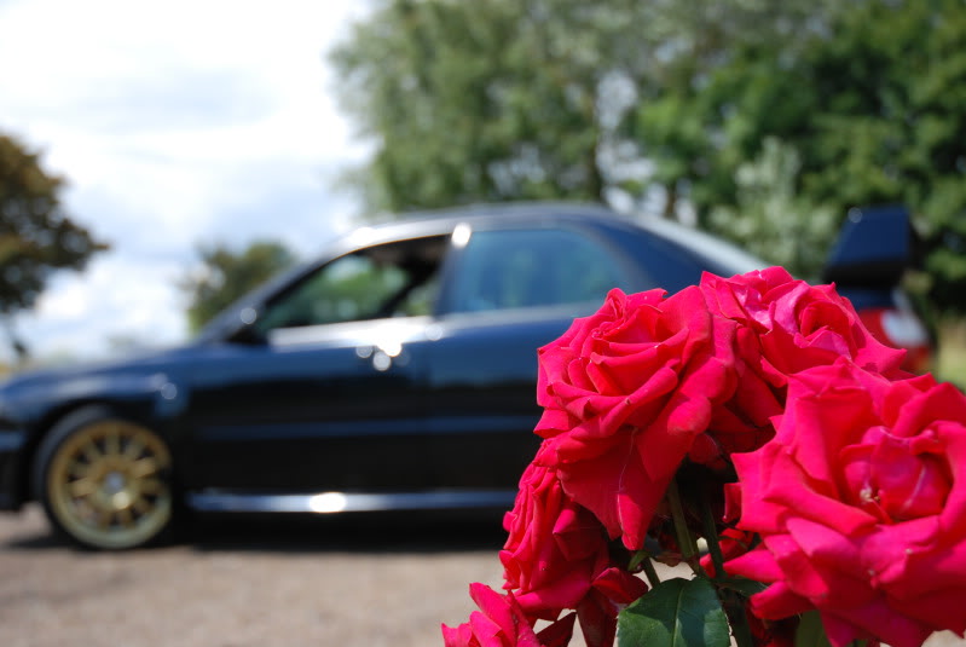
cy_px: 324
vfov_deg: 23.8
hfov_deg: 35.0
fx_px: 1531
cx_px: 483
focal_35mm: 57
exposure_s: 1/320
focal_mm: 38
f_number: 4.2
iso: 100
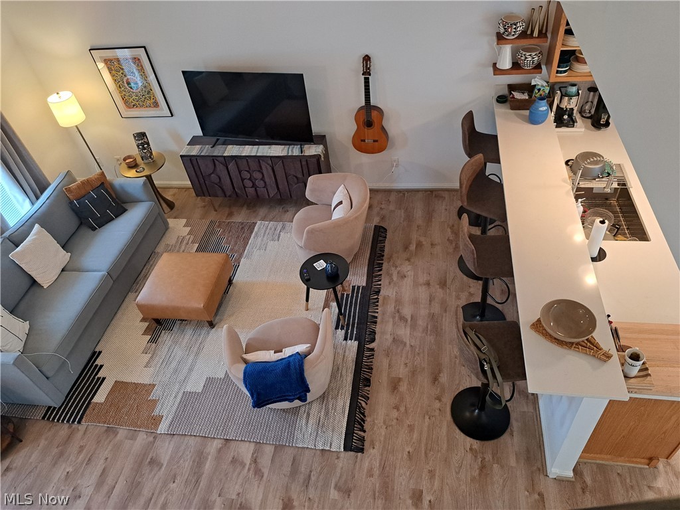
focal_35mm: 24
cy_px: 255
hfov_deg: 71.6
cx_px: 340
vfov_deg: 56.8
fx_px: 471
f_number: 1.8
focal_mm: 5.23
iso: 320
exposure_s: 1/60
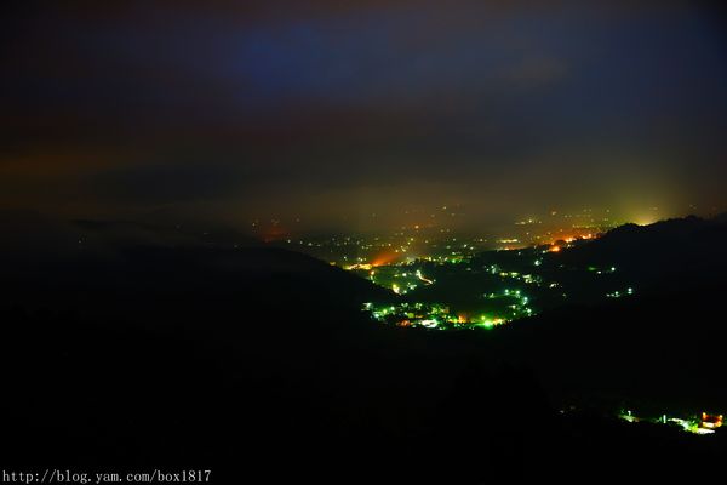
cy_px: 242
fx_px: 727
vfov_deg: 36.9
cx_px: 364
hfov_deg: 53.1
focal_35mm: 36
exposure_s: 60
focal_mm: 24
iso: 100
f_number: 2.8
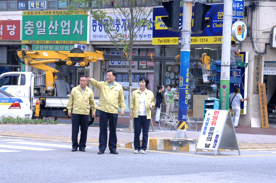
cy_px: 92
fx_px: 919
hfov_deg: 17.1
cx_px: 138
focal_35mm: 120
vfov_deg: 11.4
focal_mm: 80
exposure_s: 1/400
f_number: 10
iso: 800
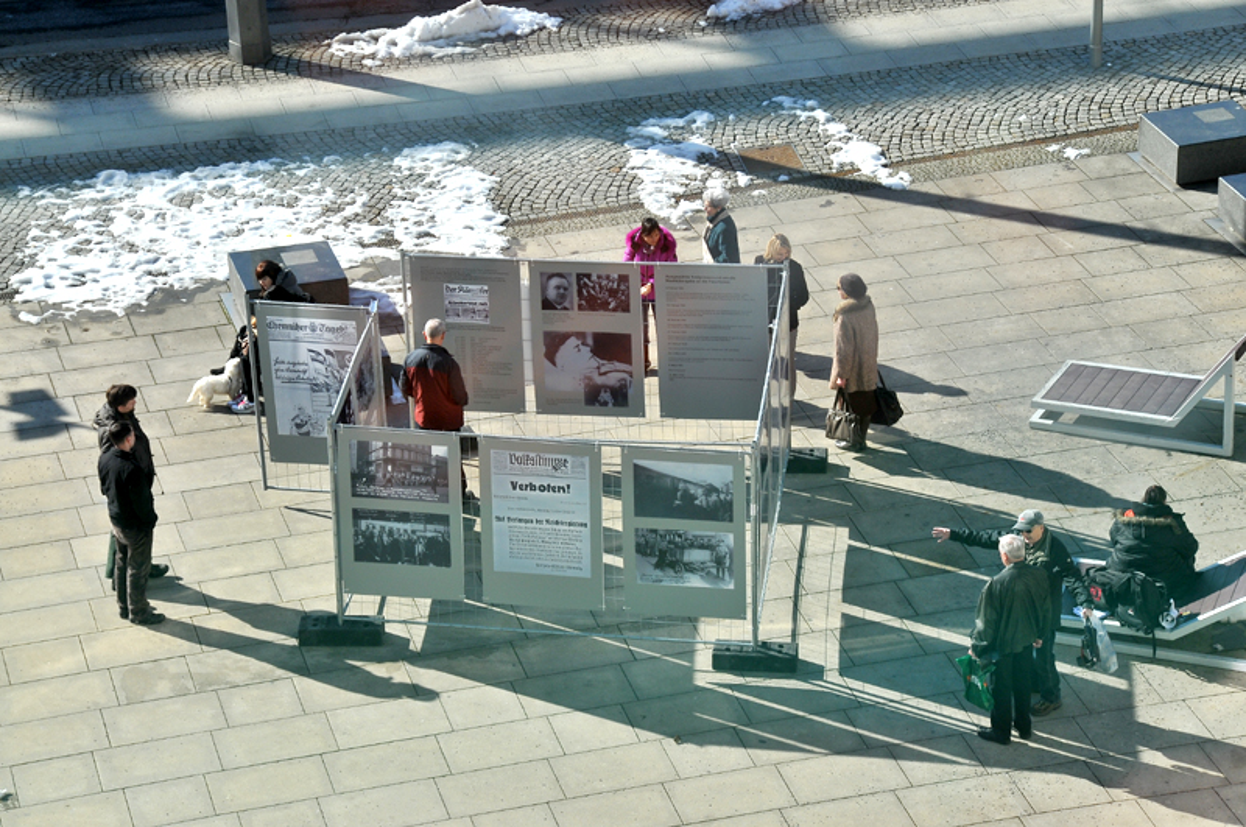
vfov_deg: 13.0
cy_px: 414
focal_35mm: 105
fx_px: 3629
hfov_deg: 19.5
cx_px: 623
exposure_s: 1/160
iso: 200
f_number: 16
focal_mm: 70
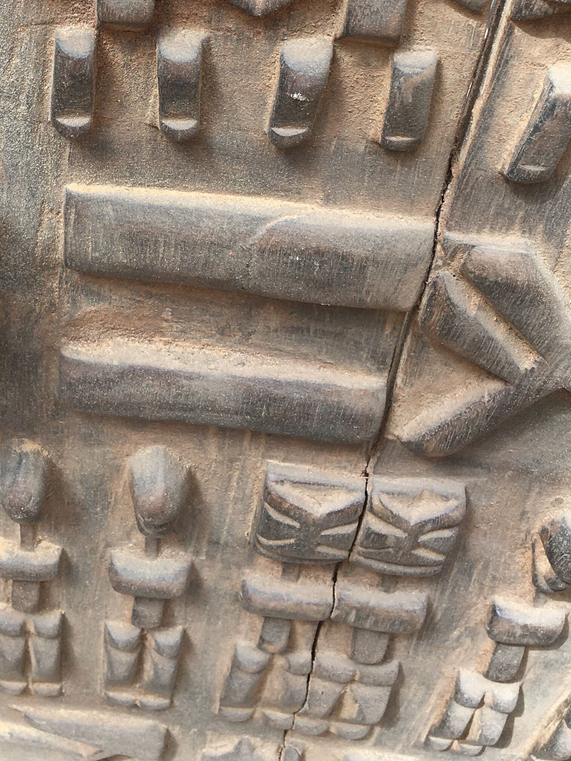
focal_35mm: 58
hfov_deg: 24.5
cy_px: 62
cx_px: 57
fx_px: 1276
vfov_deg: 31.5
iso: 25
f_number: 2.2
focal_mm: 4.15
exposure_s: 1/247
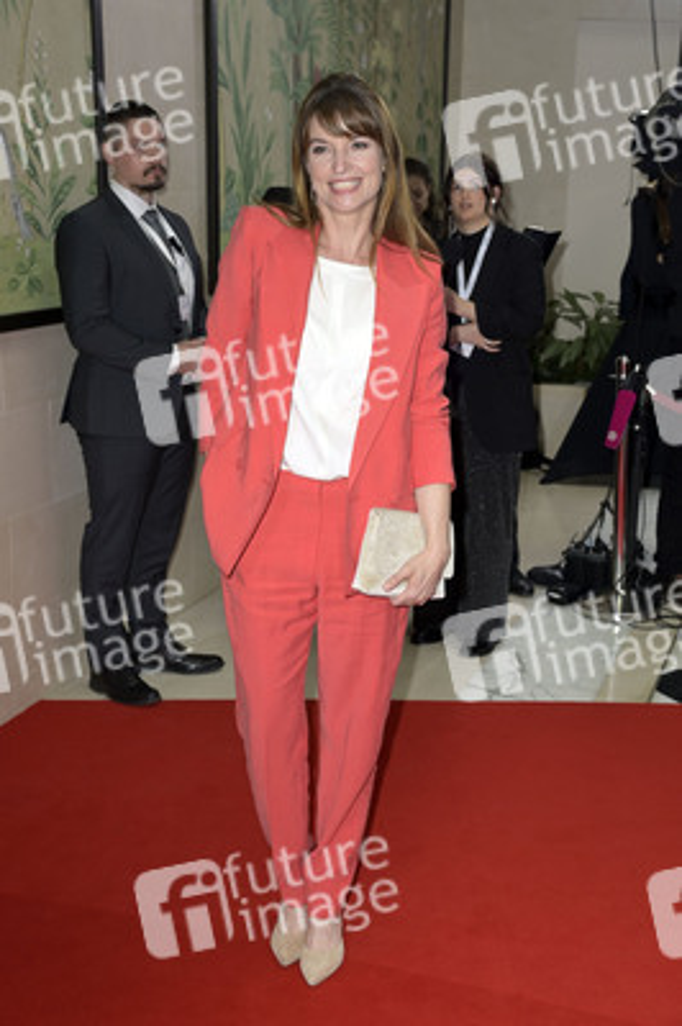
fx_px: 1423
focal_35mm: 50
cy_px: 513
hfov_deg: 26.9
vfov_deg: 39.6
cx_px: 341
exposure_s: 1/200
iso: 640
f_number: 5.6
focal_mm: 50
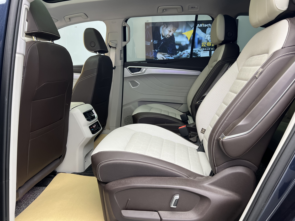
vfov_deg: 53.1
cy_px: 110
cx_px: 148
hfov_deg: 67.3
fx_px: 222
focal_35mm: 26
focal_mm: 5.7
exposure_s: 1/100
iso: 125
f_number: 1.5
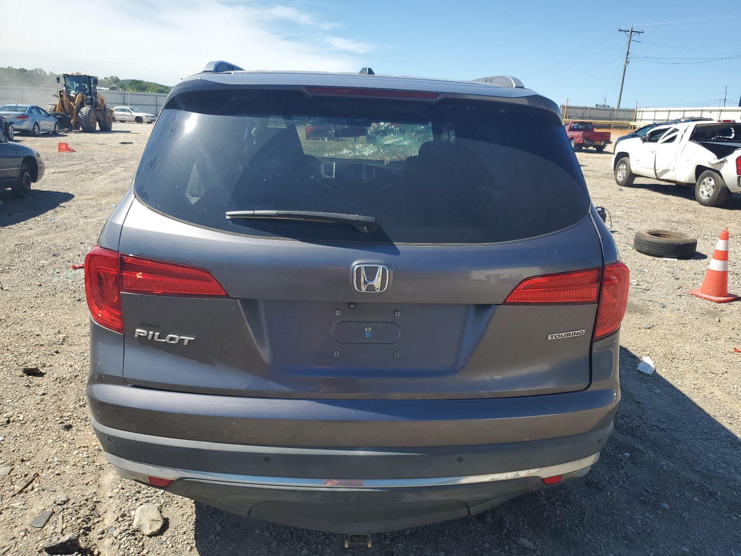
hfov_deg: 67.3
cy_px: 278
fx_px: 557
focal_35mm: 26
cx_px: 370
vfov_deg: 53.1
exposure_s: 1/2000
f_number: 1.5
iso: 50
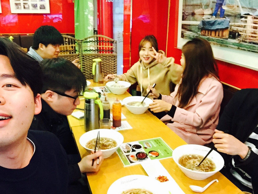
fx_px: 231
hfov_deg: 58.4
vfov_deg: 45.4
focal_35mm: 31
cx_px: 129
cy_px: 97
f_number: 2.2
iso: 320
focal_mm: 2.65
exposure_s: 1/30
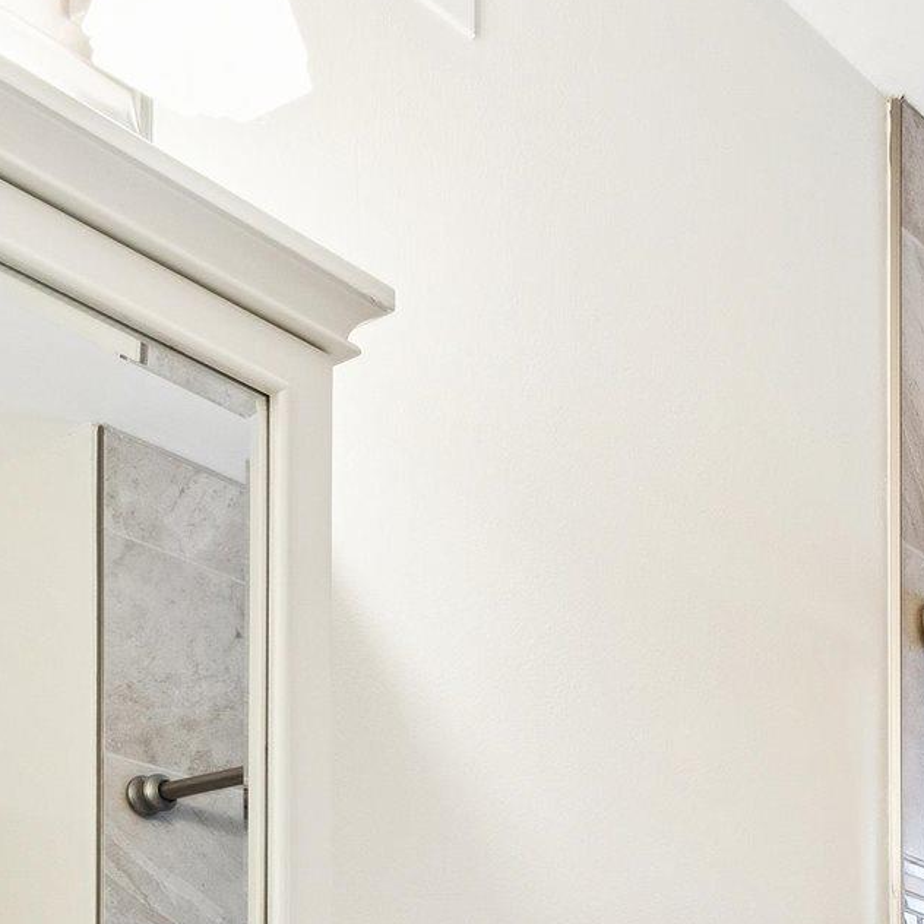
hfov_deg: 25.9
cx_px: 978
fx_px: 1872
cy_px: 1360
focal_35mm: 62
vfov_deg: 22.9
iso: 400
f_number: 9
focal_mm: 15
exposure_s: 1/8
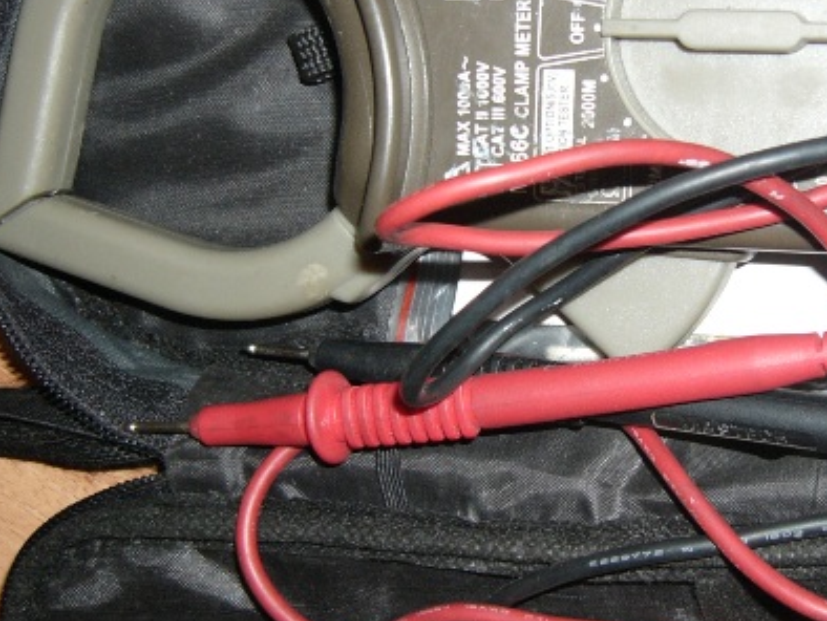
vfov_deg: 20.7
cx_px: 556
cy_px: 231
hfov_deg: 27.2
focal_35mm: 71
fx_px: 1697
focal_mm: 5.8
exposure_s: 1/60
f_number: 2.8
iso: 100
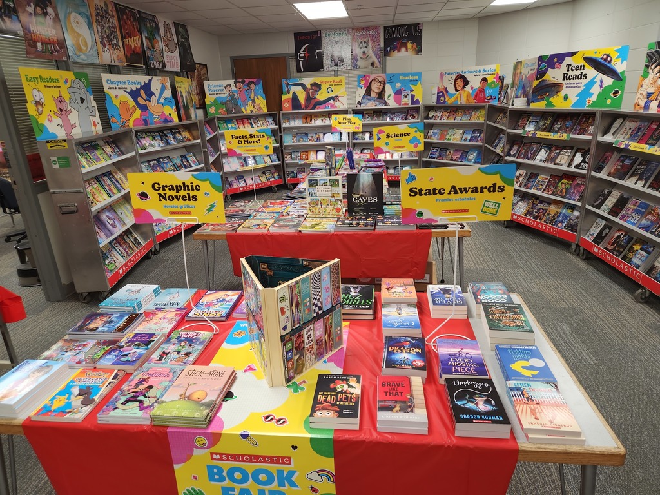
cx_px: 330
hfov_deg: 73.9
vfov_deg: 58.9
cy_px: 248
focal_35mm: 23
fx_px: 439
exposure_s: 1/120
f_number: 1.8
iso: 125
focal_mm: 5.4
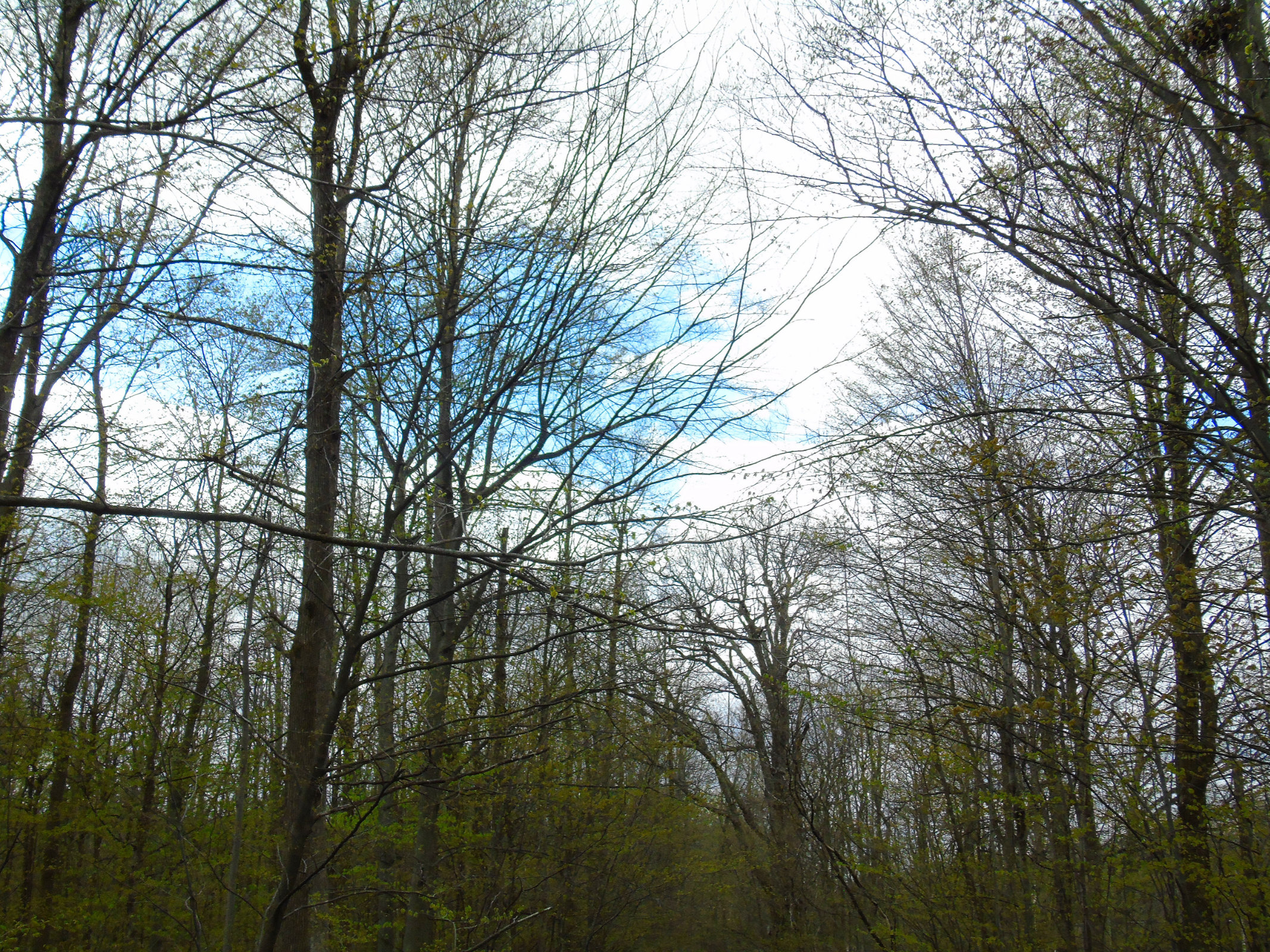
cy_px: 476
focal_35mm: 40
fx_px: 1467
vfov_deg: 36.0
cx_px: 635
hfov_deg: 46.8
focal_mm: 7.1
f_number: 3.9
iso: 200
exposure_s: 1/1000
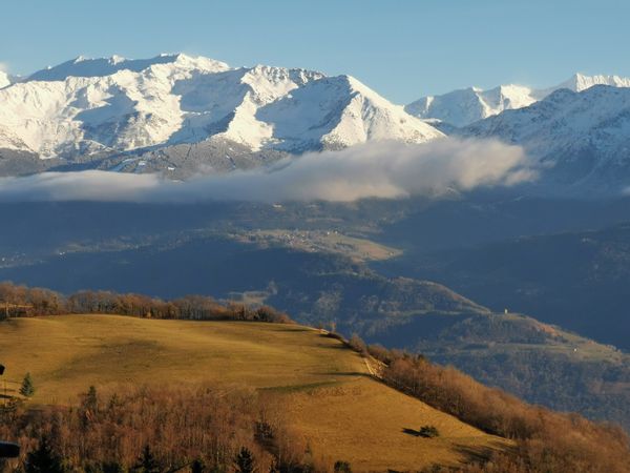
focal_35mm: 102
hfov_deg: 19.3
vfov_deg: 14.5
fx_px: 1856
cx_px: 315
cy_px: 236
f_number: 2.4
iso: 50
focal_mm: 7.48
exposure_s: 1/1214
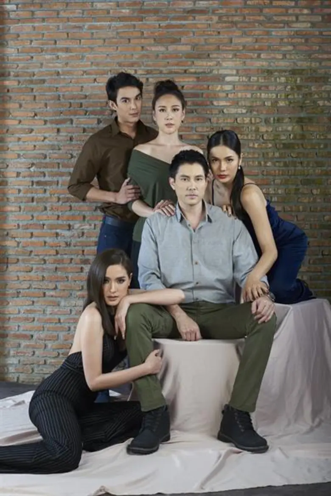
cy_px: 248
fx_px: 690
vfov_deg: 39.6
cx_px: 166
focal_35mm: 50
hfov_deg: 27.0
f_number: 9
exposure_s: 1/160
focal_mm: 50
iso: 200
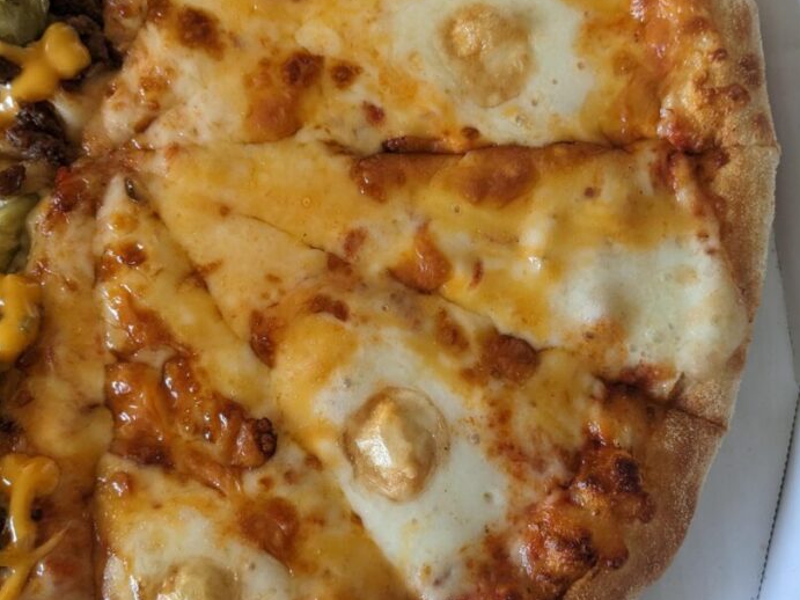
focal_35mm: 40
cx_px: 499
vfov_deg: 35.9
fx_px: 924
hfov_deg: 46.4
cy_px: 344
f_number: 1.73
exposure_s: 1/100
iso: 96
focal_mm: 4.38
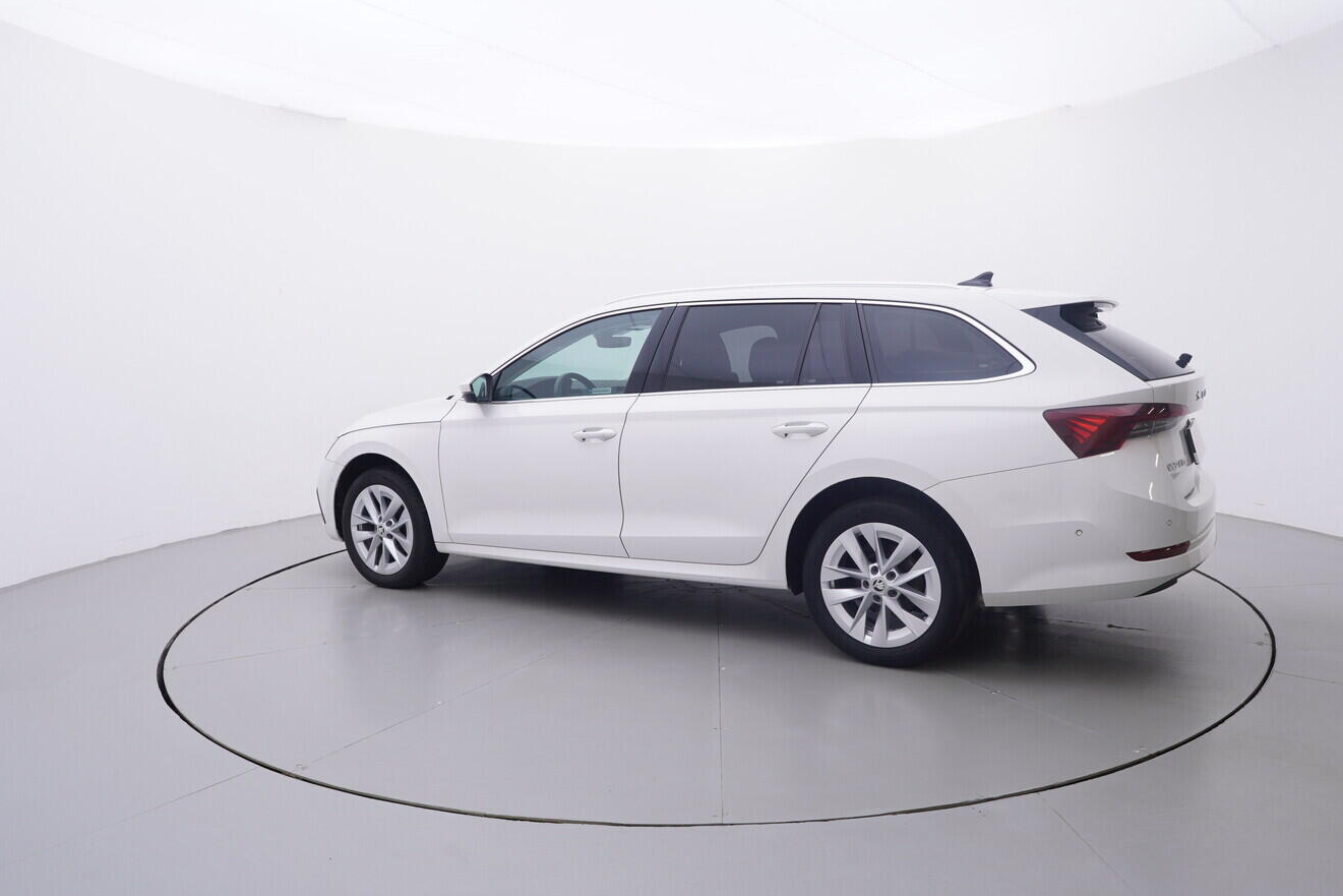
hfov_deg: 72.4
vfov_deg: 52.1
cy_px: 459
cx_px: 717
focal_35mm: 25
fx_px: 916
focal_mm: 15
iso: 200
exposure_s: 1/80
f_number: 5
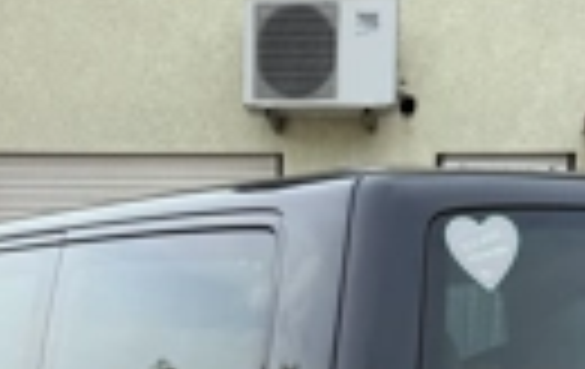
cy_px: 760
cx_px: 297
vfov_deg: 13.9
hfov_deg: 26.4
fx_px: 1247
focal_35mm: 78
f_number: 1.78
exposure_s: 1/1812
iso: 80
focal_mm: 6.76
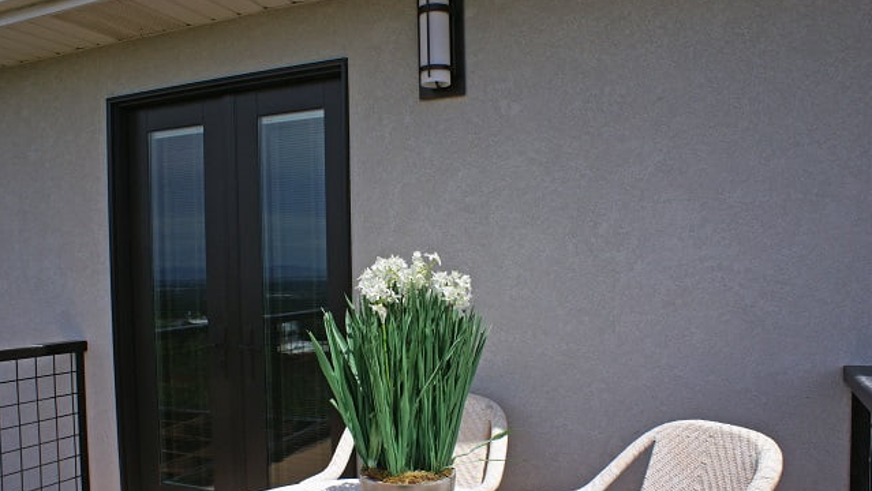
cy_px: 303
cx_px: 400
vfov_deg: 37.6
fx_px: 717
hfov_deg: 62.5
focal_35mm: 31
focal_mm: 18
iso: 100
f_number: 14
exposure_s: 1/320
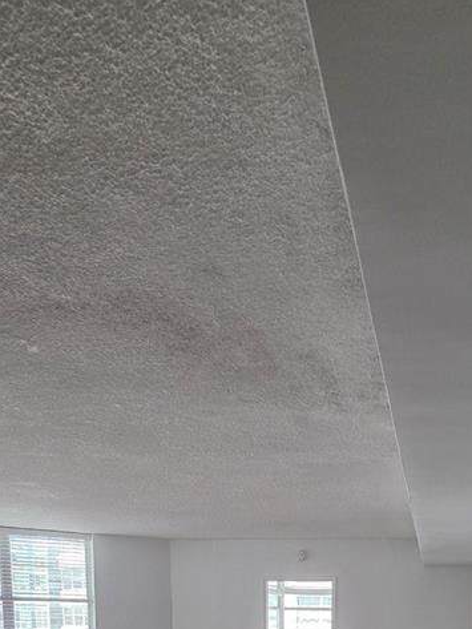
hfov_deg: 42.3
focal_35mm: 33
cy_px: 701
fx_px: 600
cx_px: 320
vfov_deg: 42.6
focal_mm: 2.2
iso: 100
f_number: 1.9
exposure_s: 1/120
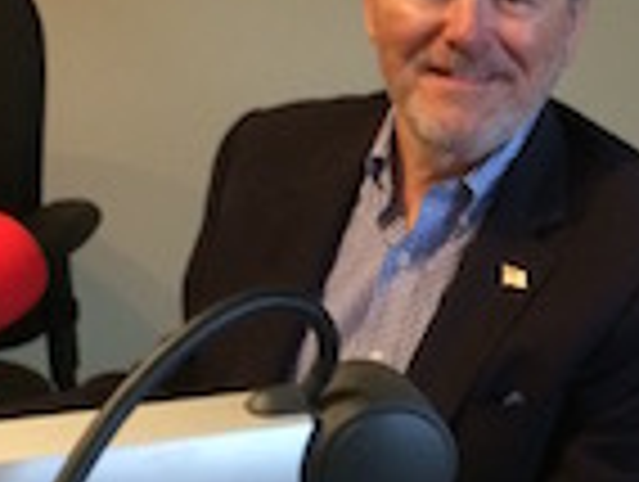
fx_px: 1701
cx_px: 590
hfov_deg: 20.8
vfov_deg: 16.1
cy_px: 288
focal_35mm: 92
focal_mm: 4.15
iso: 320
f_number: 2.2
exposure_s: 1/24
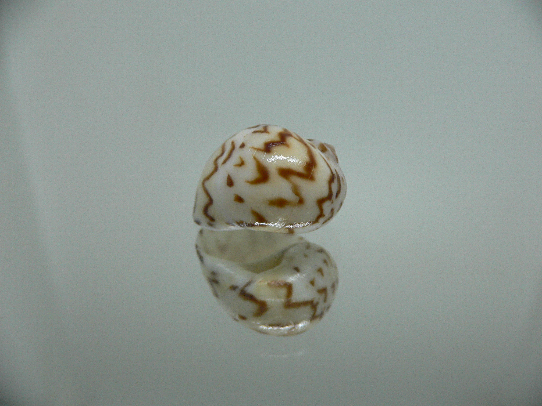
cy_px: 203
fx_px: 548
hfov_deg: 52.6
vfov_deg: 40.7
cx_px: 271
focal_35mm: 35
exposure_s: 1/60
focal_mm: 4.6
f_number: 2.8
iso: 200
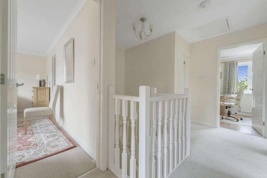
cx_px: 134
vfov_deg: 81.2
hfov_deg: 104.2
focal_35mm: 14
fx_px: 104
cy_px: 89
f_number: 6.3
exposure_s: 1/20
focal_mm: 14
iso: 320
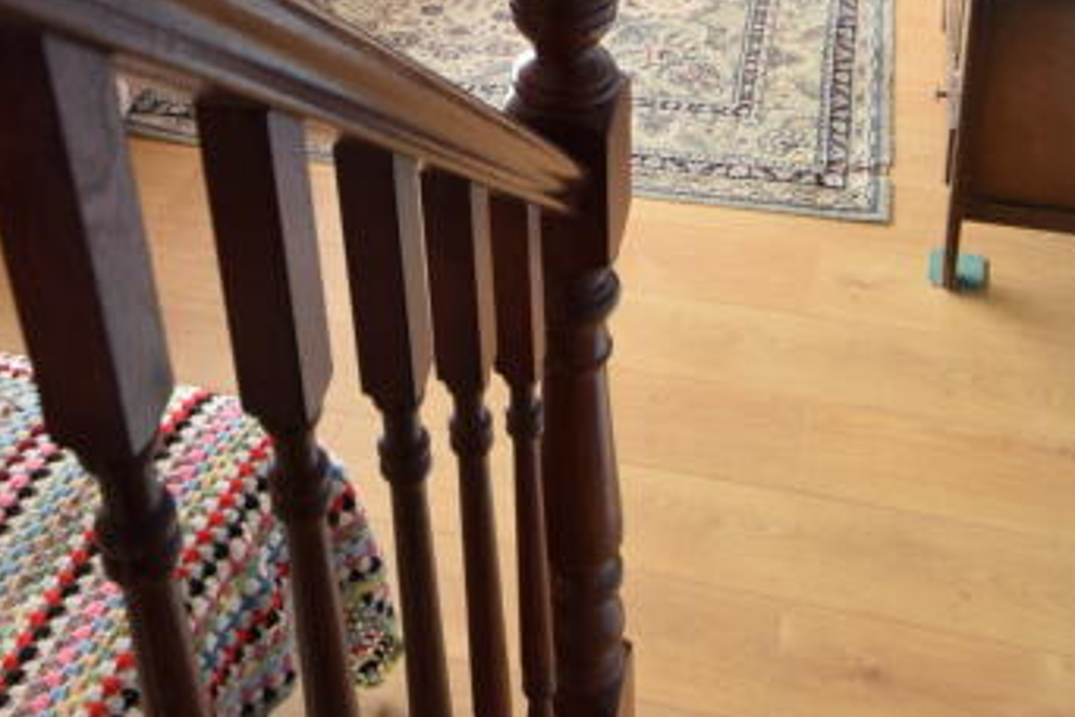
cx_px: 544
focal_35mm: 45
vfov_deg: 26.1
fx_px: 1344
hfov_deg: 43.6
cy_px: -179
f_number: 4
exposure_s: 1/60
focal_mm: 10
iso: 800
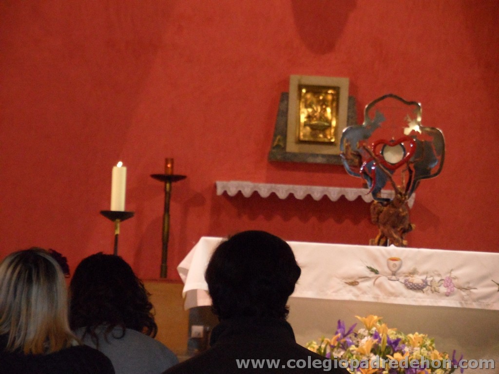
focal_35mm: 180
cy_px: 187
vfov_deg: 8.2
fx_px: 2595
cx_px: 250
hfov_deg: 11.0
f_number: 4.4
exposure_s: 1/60
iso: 640
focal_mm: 29.7
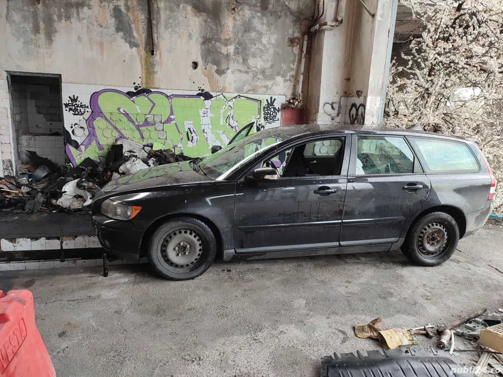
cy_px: 188
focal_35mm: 25
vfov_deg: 54.9
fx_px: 363
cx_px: 252
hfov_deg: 69.4
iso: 163
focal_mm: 6.04
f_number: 1.9
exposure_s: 1/33
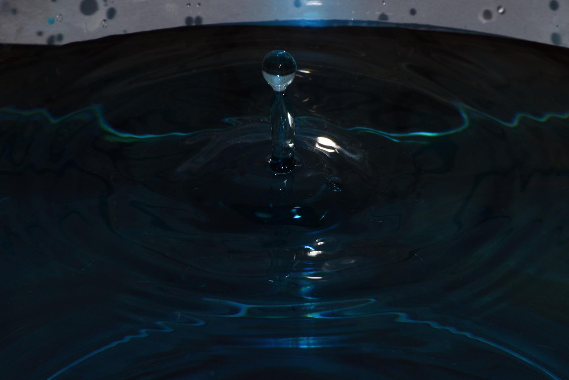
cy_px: 229
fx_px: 5737
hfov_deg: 5.7
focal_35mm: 363
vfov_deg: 3.8
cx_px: 292
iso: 100
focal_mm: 200
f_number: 20
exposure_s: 1/200
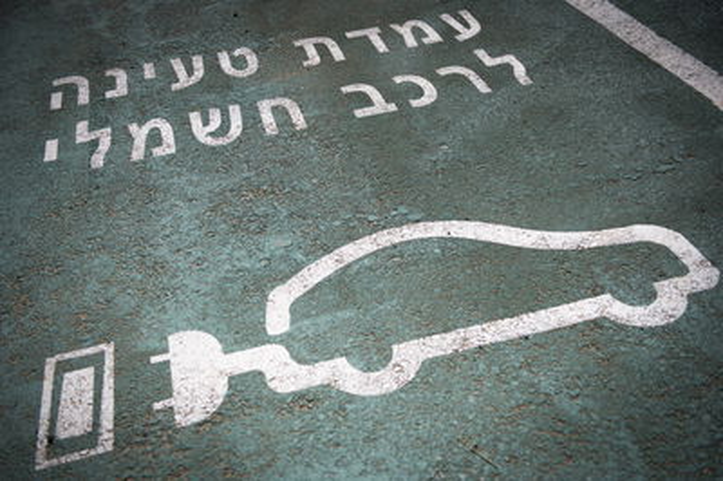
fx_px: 803
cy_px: 240
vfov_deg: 33.3
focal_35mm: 40
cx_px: 362
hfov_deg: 48.5
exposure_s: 1/8000
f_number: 3.5
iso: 200
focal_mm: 40
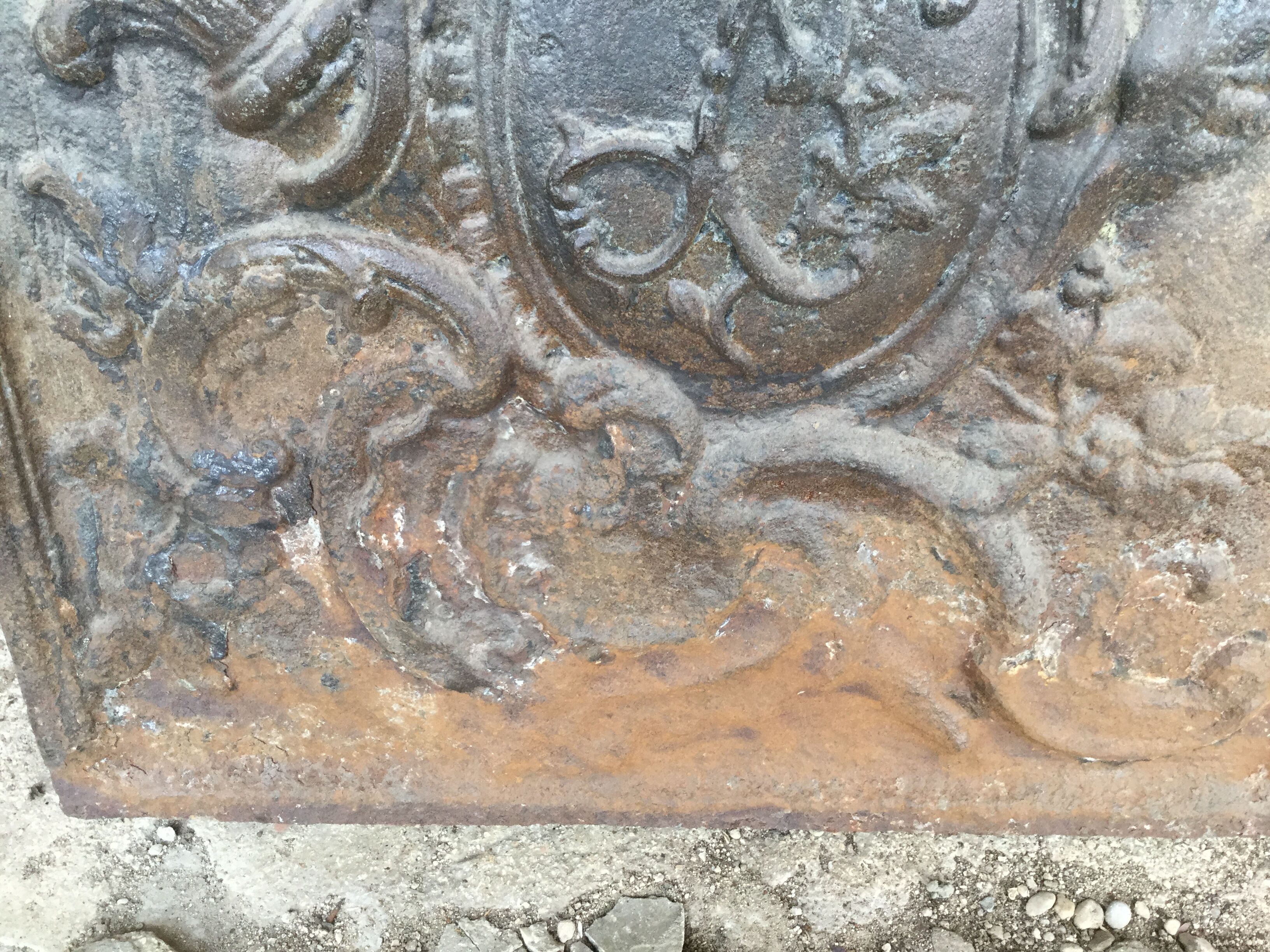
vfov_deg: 45.4
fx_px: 1137
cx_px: 635
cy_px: 476
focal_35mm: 31
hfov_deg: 58.4
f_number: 2.4
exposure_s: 1/33
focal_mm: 3.3
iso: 64
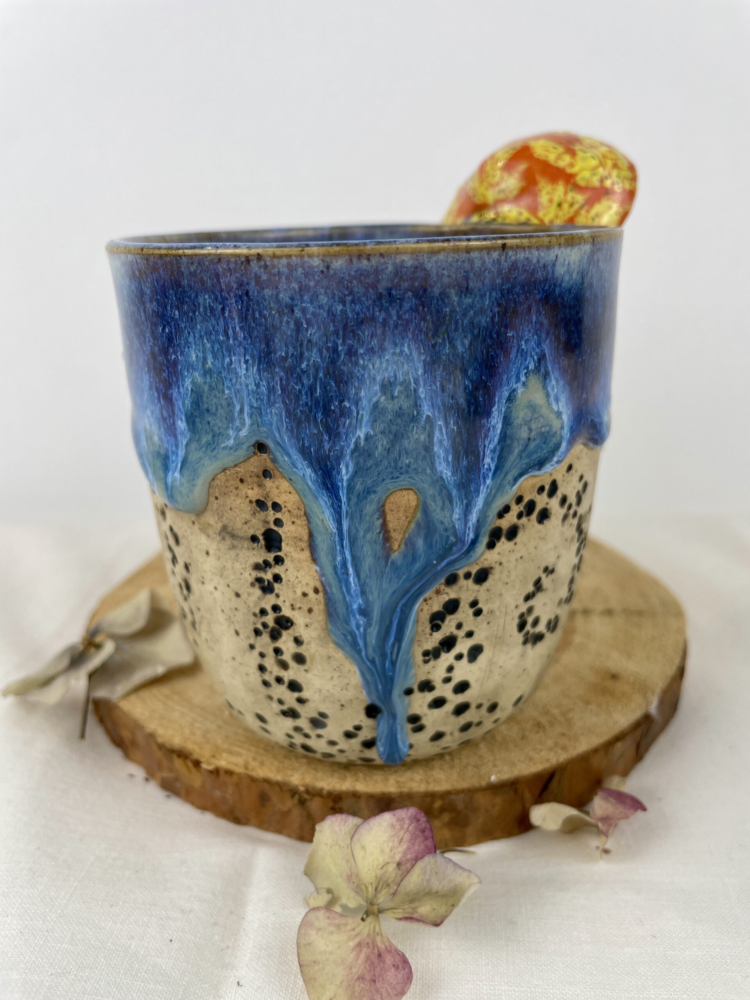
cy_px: 500
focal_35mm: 26
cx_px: 375
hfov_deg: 53.1
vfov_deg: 67.3
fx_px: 751
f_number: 1.6
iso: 32
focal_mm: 4.2
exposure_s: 1/192
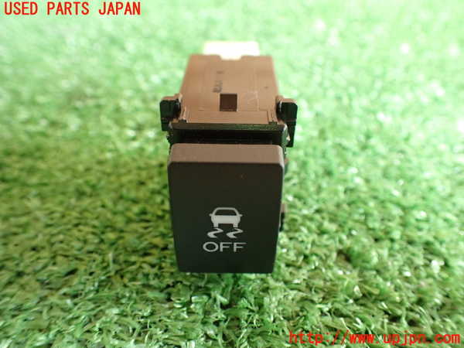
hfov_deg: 60.0
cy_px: 174
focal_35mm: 30
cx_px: 232
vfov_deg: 46.8
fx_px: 402
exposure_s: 1/50
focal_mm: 5.4
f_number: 2.3
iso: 800
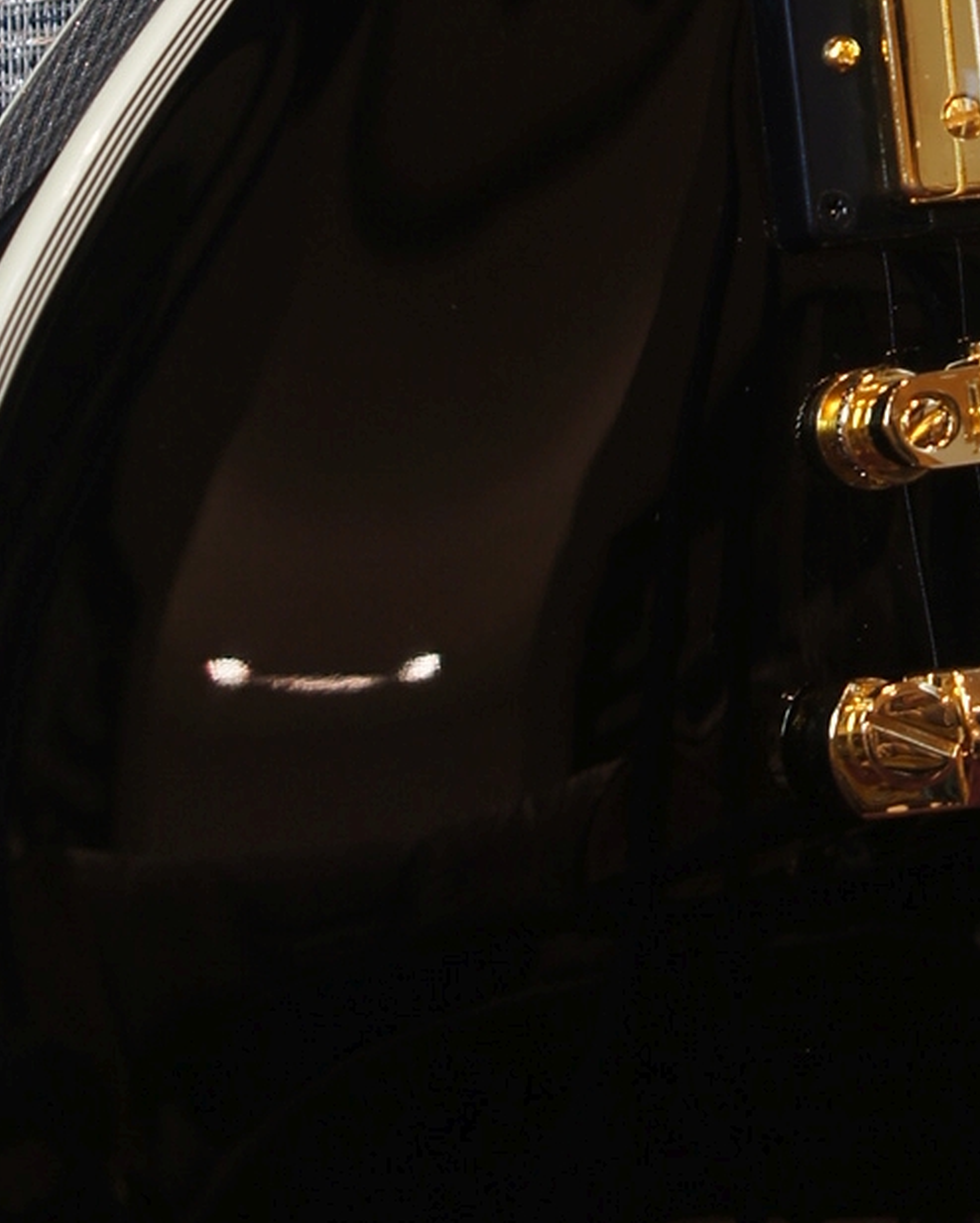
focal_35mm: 287
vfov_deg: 6.7
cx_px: 1063
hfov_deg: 5.4
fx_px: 10391
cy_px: -222
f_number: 6.3
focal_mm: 55
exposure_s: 1/4
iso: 100
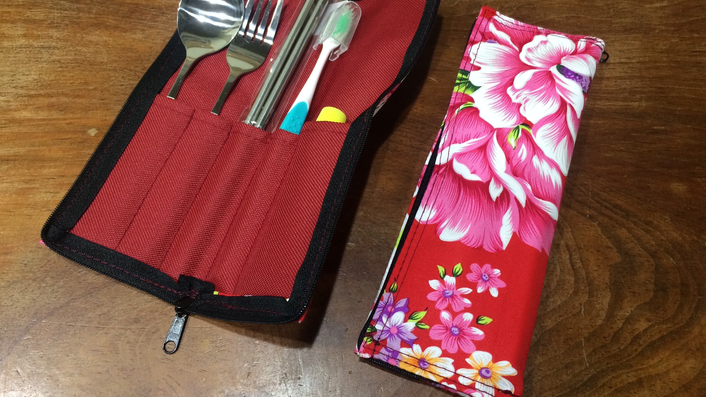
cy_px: 181
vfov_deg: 36.7
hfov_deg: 61.0
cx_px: 356
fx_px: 599
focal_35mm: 32
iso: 125
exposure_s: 1/30
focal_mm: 4.15
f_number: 2.2
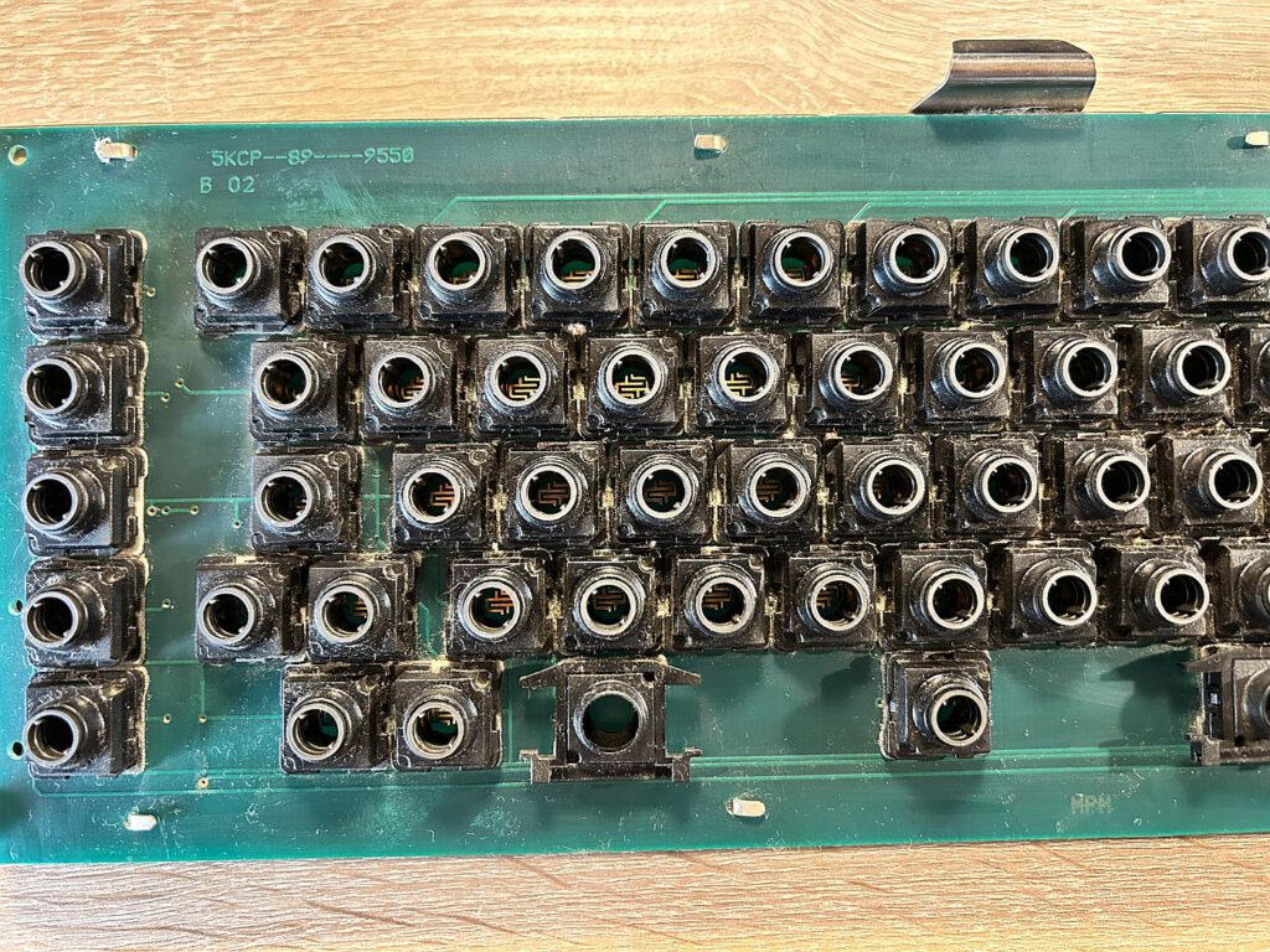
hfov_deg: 67.3
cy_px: 476
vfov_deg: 53.1
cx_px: 635
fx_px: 954
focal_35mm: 26
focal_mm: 5.7
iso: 640
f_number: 1.5
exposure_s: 1/33
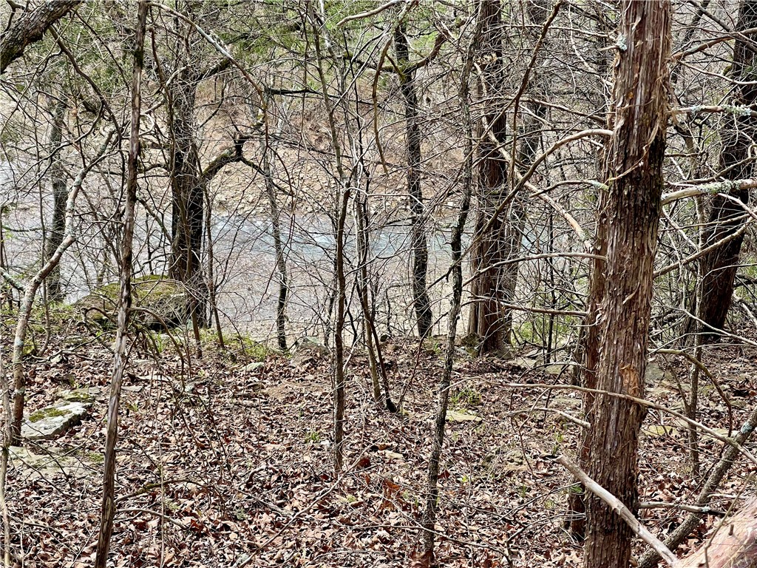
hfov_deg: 30.3
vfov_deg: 22.9
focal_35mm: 64
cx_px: 378
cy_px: 284
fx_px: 1400
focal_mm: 7.5
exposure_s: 1/219
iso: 20
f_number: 2.2
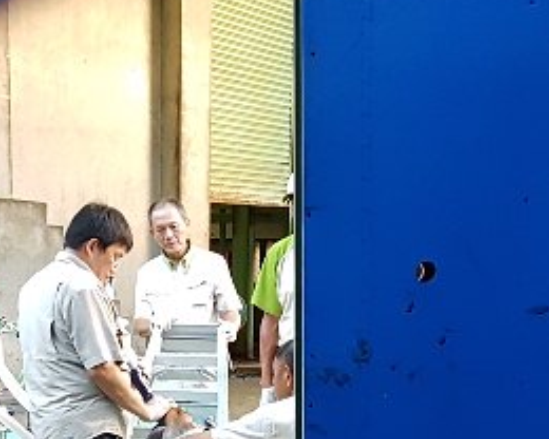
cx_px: 277
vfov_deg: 18.1
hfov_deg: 24.4
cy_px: 602
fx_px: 1267
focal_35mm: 78
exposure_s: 1/24
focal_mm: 4.2
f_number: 1.7
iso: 200
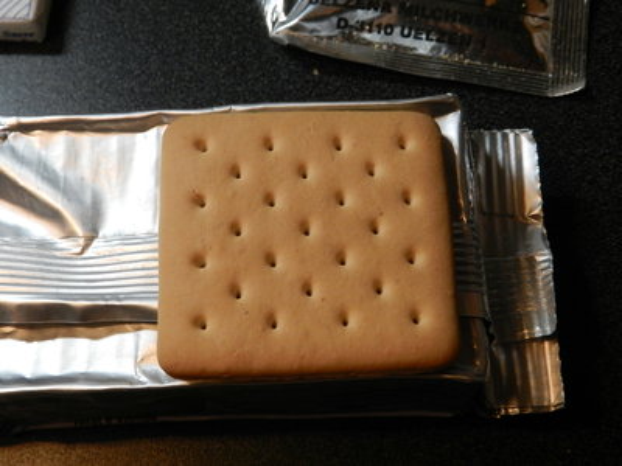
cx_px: 311
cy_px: 233
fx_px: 952
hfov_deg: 36.2
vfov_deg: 27.5
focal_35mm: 53
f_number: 4.4
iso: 640
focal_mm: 9.4
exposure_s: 1/100
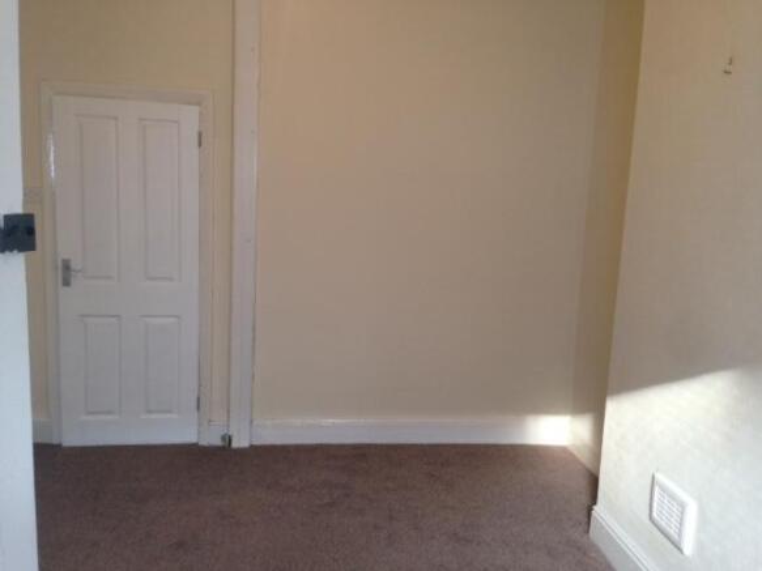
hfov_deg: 55.4
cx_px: 381
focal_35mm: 33
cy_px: 286
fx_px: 726
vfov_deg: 42.9
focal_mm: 4.12
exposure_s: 1/20
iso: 64
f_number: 2.4
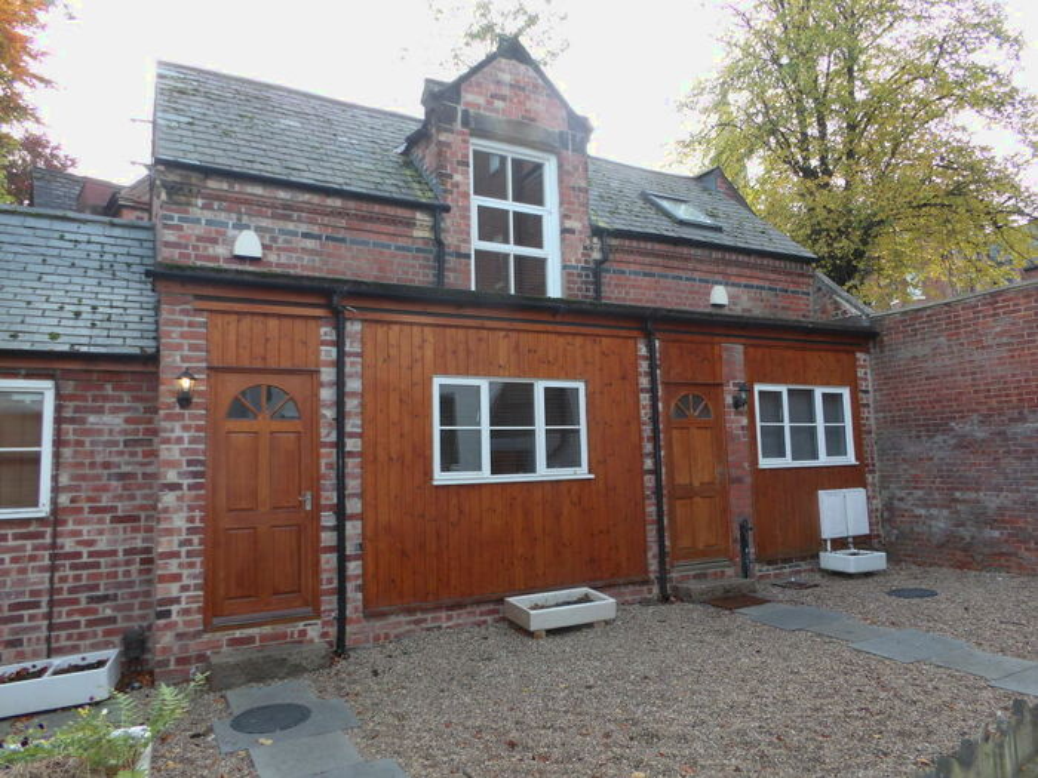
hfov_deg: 71.6
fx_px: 720
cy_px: 389
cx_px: 519
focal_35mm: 24
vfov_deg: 56.8
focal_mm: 4.3
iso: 100
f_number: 4.1
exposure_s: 1/79
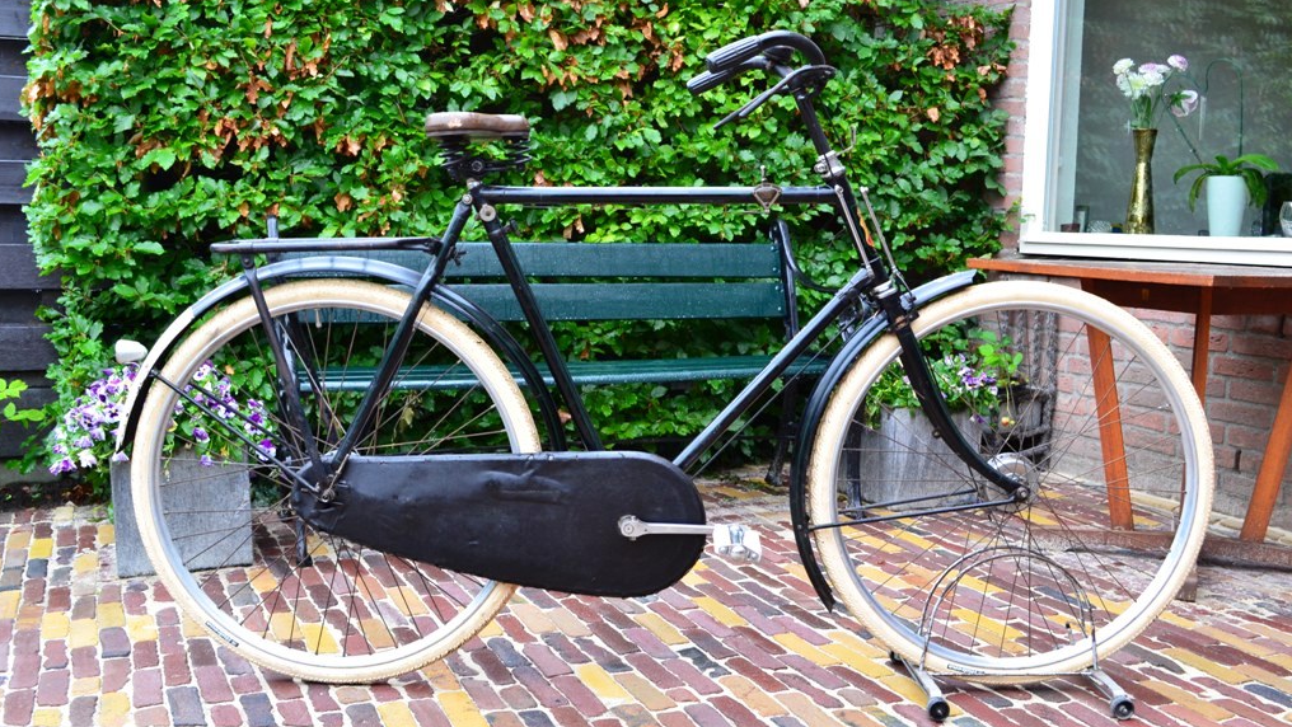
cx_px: 642
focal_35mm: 38
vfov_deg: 31.2
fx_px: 1302
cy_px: 369
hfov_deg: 52.8
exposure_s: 1/50
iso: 400
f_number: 8
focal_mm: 24
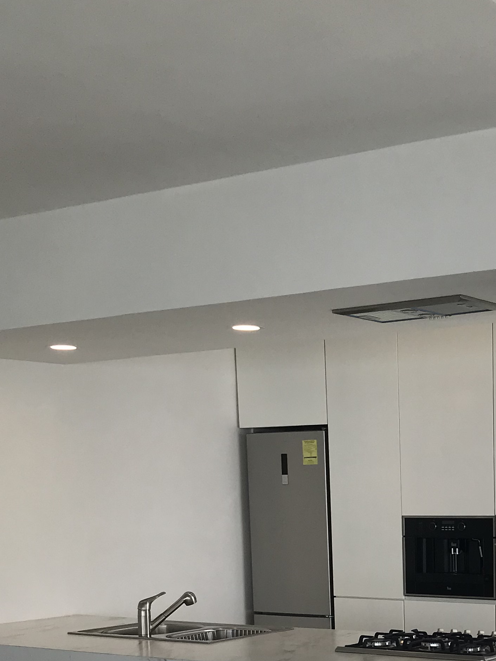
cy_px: 645
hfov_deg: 23.6
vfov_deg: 30.2
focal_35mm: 60
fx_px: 1147
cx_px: 464
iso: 20
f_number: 1.8
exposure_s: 1/422
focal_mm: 3.99
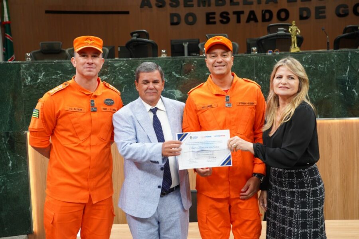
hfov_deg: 44.5
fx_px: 439
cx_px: 180
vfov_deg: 30.5
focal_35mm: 44
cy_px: 120
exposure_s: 1/160
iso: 1250
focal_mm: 44
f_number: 5
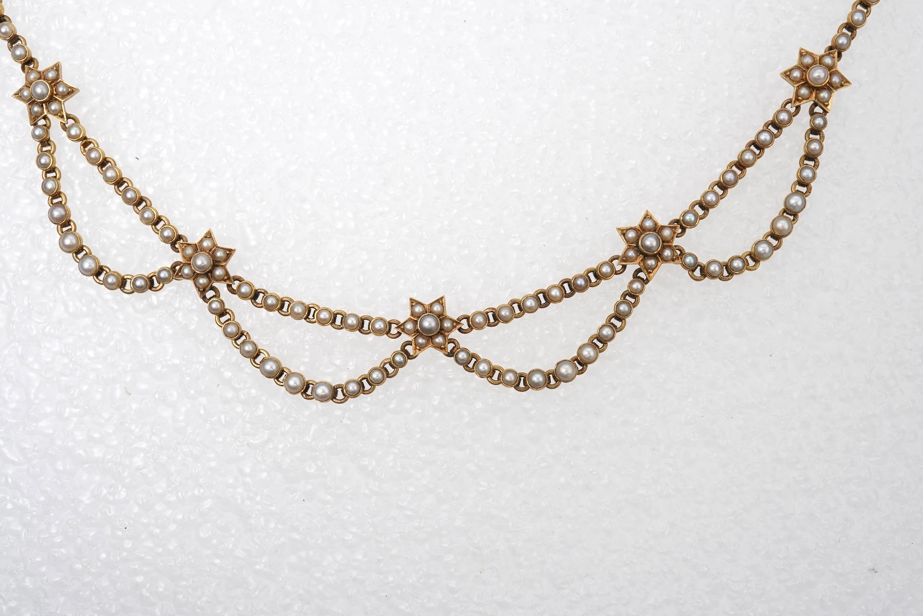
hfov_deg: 43.6
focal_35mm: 45
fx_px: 1154
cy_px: 308
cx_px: 462
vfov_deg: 29.9
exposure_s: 1/125
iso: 500
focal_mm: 30
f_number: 20
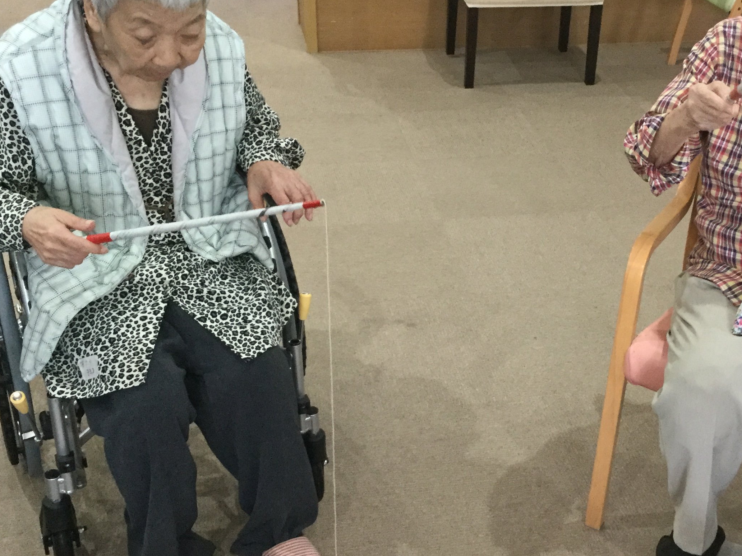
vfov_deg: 29.6
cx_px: 462
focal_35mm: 49
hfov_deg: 38.7
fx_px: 1050
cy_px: 318
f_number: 2.4
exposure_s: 1/30
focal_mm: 3.3
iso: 160
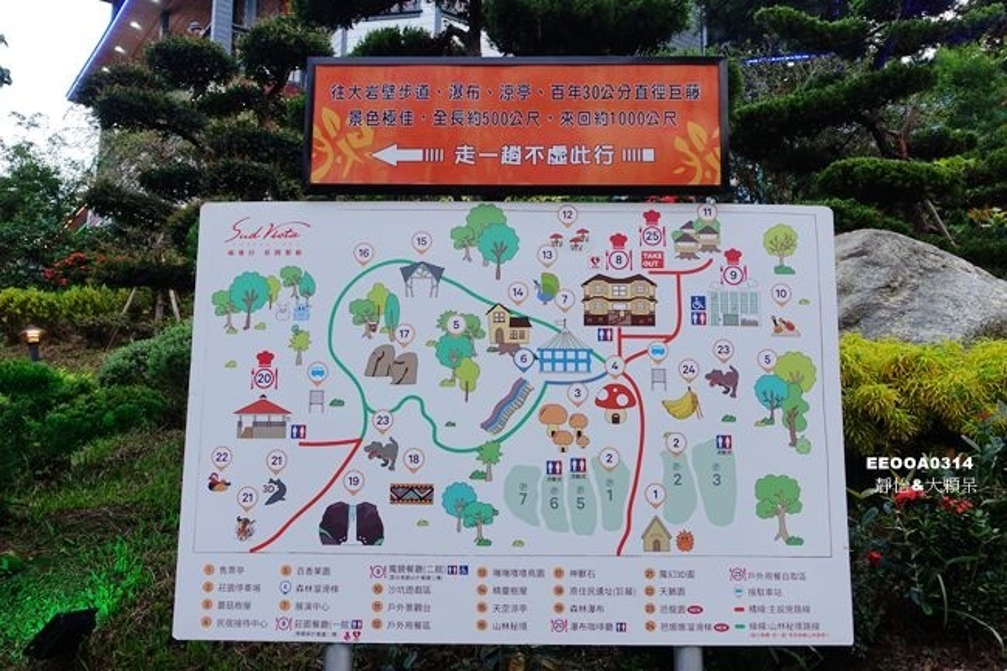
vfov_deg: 39.9
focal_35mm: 33
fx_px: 923
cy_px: 336
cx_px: 504
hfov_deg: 57.2
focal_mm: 12.06
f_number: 3.2
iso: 125
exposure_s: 1/80
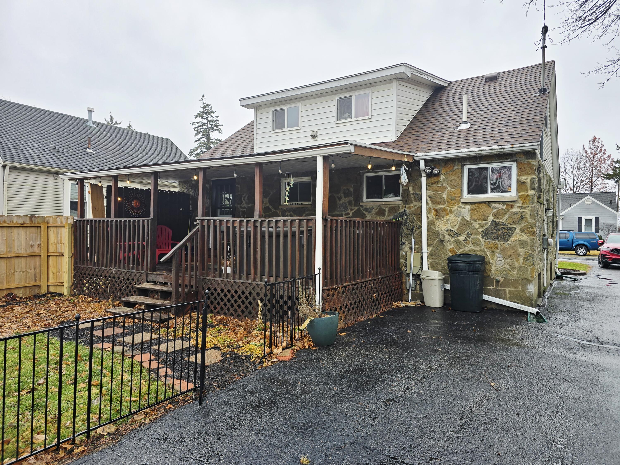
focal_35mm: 23
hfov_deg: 73.9
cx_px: 310
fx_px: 412
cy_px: 232
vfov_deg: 58.9
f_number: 1.7
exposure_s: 1/120
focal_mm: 6.3
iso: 20
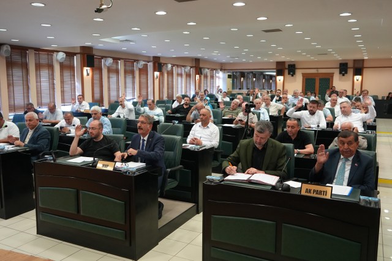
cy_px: 130
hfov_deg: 60.3
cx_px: 196
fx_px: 338
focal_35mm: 31
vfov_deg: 42.3
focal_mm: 31
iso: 5000
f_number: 4
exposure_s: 1/160
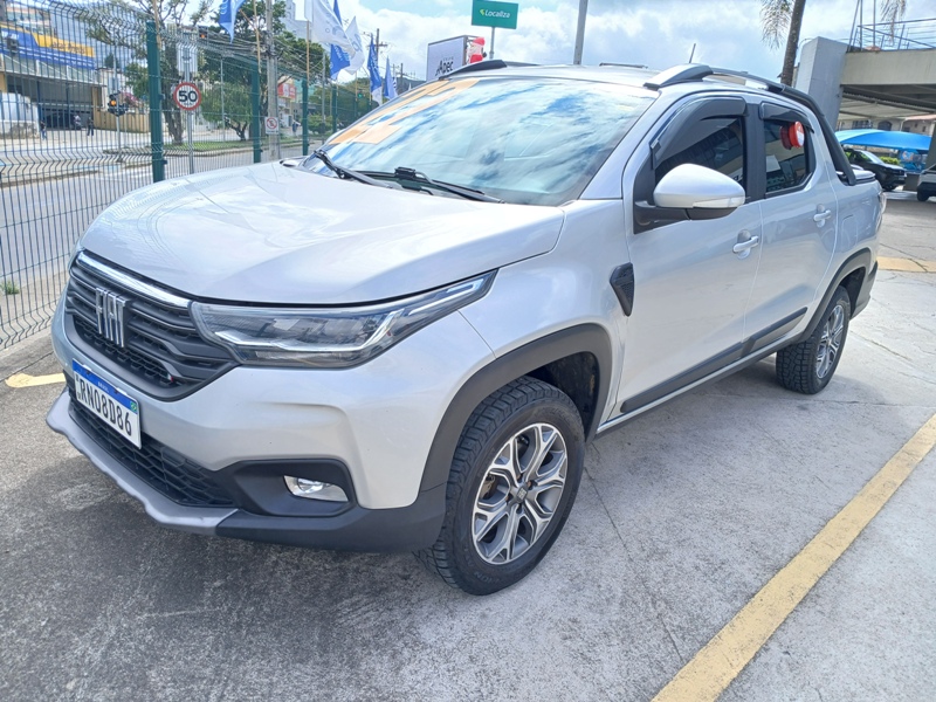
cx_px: 468
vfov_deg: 53.1
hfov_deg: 67.3
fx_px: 703
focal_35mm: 26
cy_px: 351
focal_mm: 3.98
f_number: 1.8
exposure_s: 1/149
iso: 20
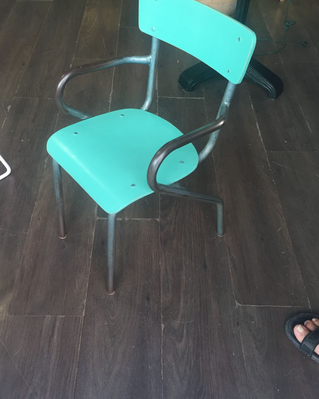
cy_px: 209
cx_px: 153
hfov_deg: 43.4
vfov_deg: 52.8
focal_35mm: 34
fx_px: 401
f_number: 2.2
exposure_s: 1/33
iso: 64
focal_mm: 4.15
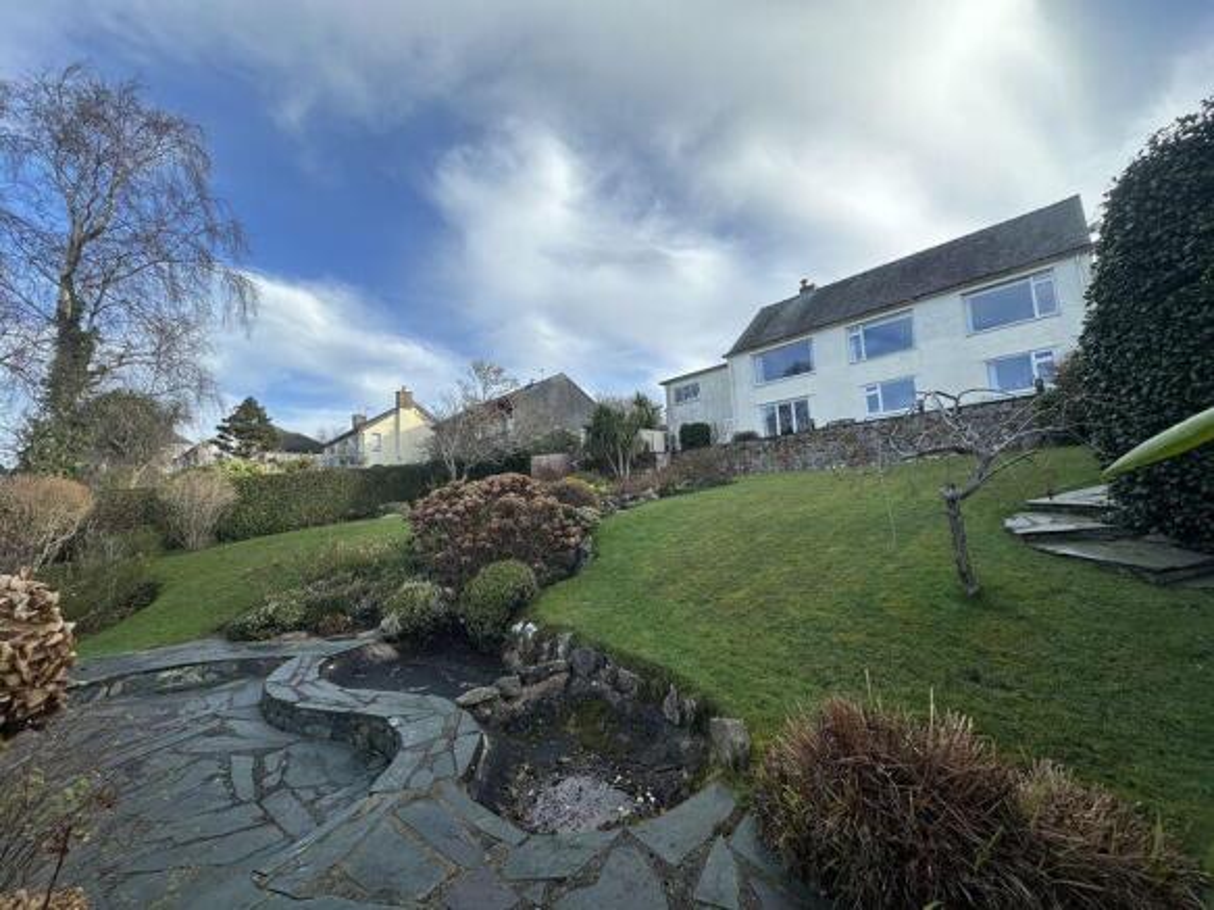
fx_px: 491
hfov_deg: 102.1
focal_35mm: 14
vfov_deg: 85.7
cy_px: 455
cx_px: 607
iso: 40
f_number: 2.2
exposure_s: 1/796
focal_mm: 2.22
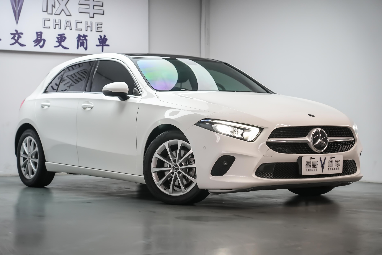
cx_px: 191
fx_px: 817
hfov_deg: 26.3
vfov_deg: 17.7
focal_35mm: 77
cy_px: 128
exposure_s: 1/160
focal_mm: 77
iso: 2500
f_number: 4
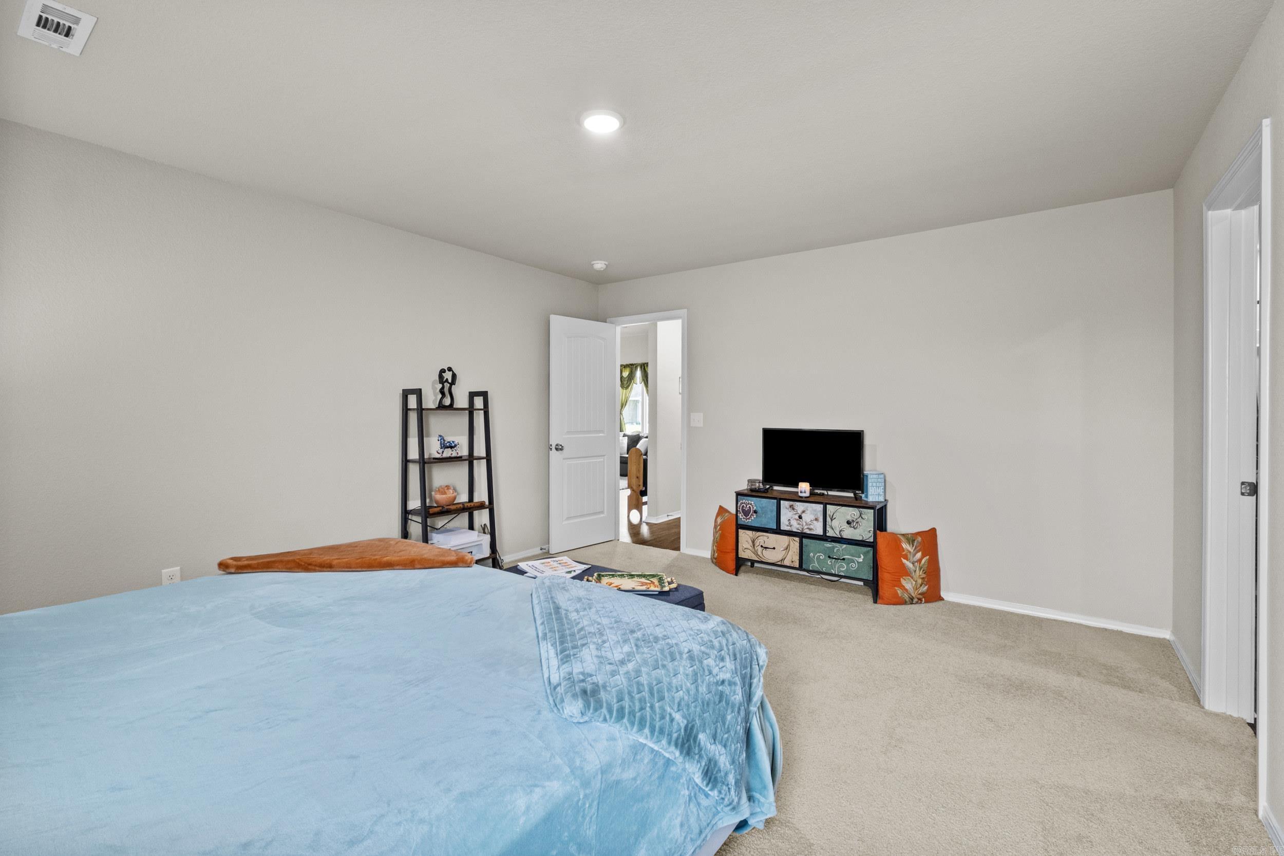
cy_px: 428
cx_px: 642
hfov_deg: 100.4
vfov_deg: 77.3
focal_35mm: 15
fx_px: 535
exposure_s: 1/3
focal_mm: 10
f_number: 7.1
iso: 800
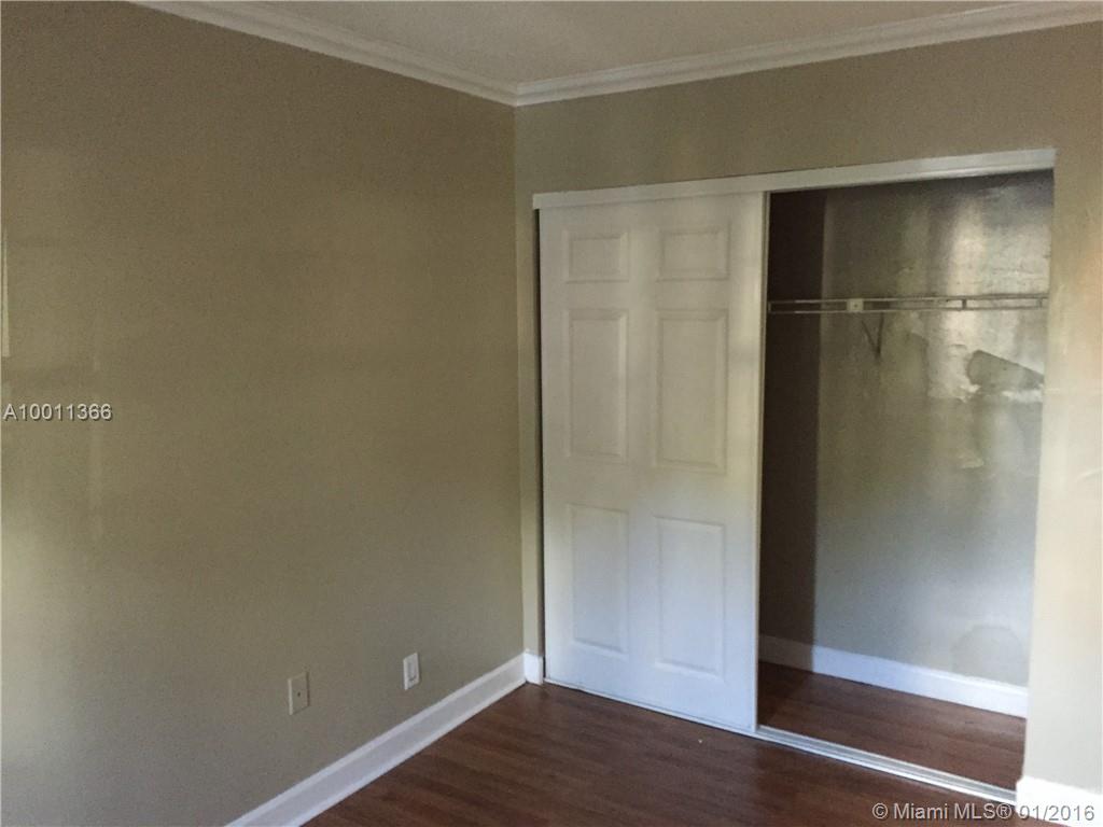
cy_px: 414
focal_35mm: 29
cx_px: 552
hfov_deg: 61.7
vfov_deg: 48.2
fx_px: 924
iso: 320
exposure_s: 1/15
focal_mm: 4.15
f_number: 2.2
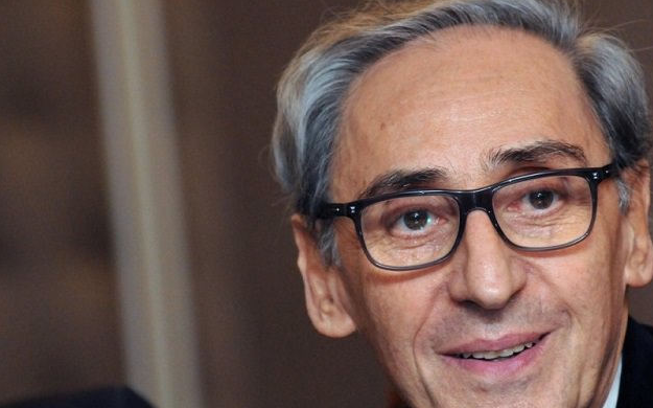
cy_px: 225
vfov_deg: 3.4
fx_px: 6955
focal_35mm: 391
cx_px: 367
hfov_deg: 5.4
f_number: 4.5
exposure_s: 1/250
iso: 1600
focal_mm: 200
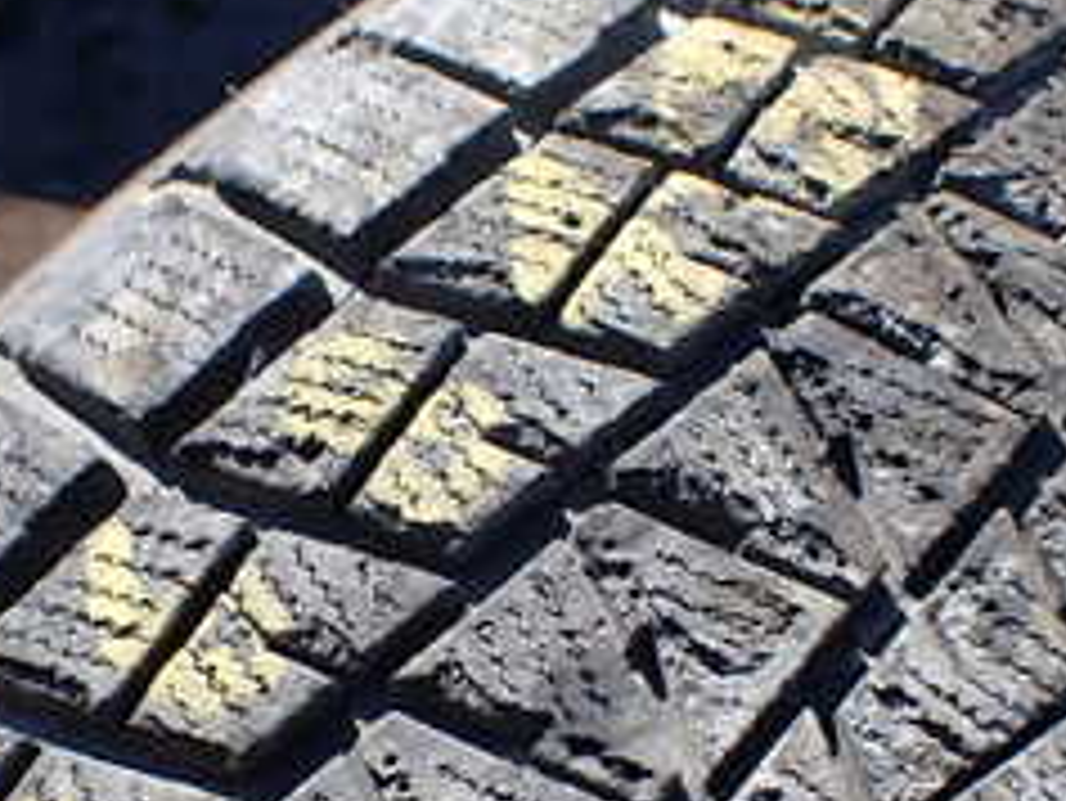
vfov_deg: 19.2
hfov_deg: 25.6
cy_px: 616
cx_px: 490
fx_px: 2342
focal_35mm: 76
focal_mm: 5.4
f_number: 3.2
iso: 100
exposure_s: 1/400
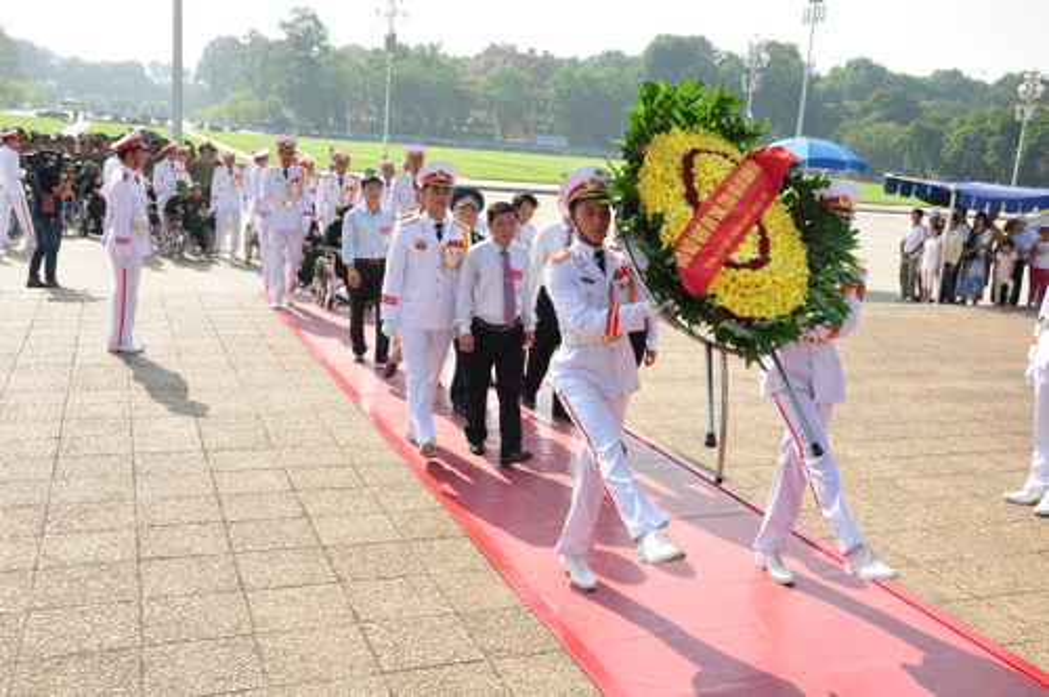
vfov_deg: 36.8
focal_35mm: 36
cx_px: 524
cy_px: 348
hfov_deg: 53.2
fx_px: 1048
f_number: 13
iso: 200
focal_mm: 24
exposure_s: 1/100
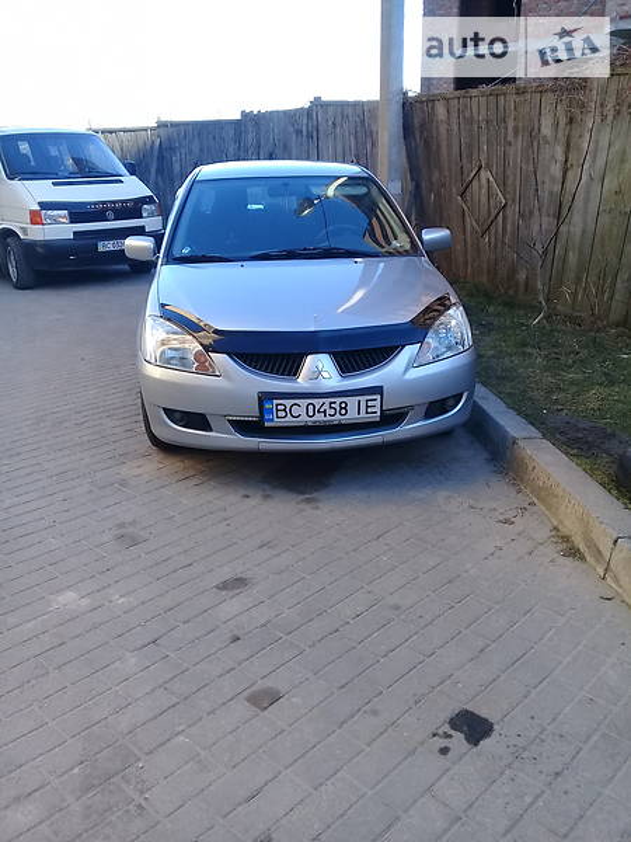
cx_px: 316
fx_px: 753
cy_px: 421
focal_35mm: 31
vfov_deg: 58.4
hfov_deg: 45.4
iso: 50
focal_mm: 3.3
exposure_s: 1/185
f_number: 2.2
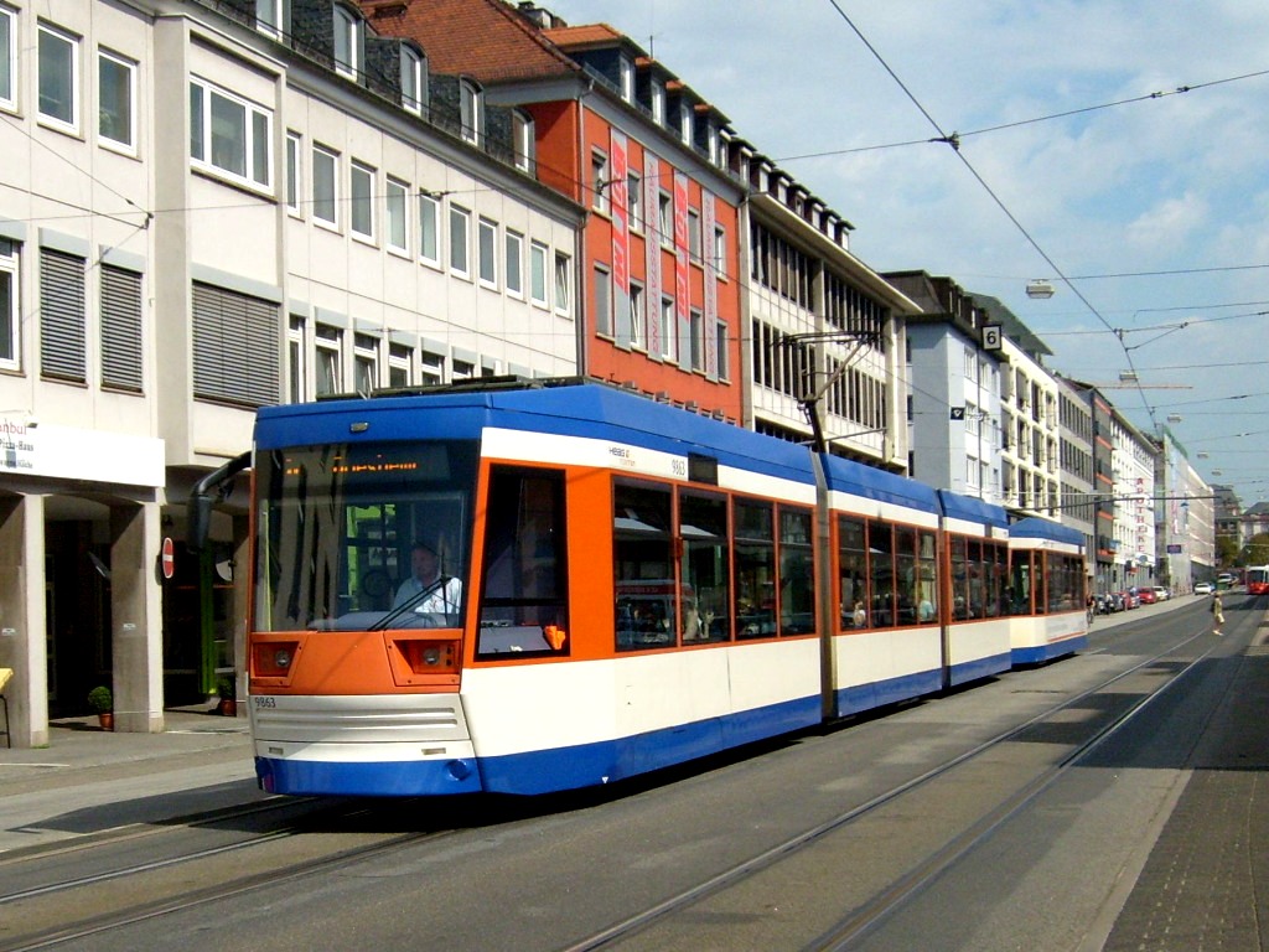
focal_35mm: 35
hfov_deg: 52.6
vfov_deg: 40.7
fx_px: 1283
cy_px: 476
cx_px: 634
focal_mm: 5.8
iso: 80
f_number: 7.1
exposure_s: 1/500
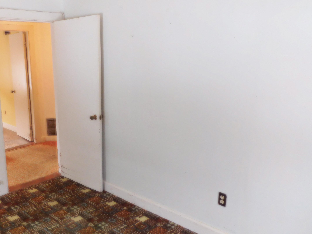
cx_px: 109
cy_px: 123
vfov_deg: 42.9
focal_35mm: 33
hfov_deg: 54.4
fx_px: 297
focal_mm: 4
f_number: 3
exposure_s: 1/30
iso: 200
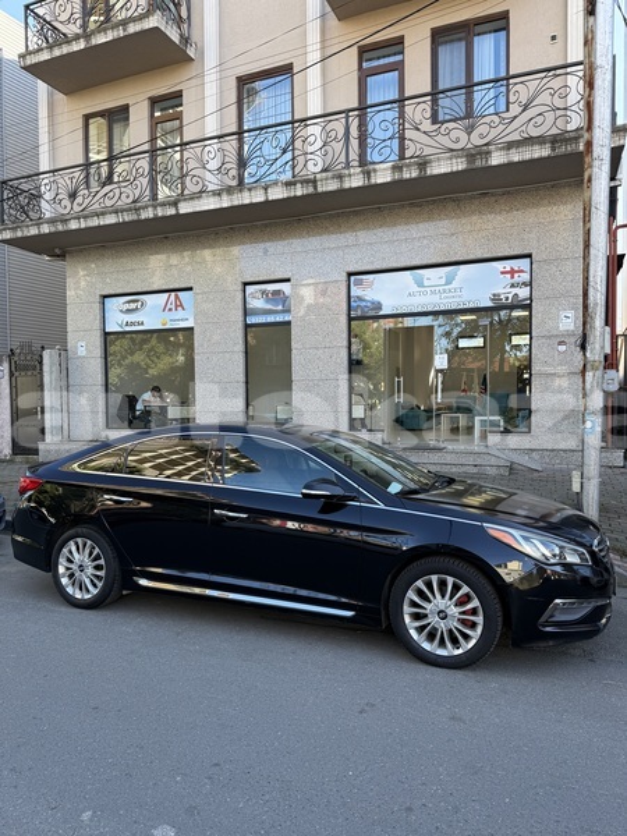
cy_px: 418
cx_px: 314
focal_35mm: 24
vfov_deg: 71.6
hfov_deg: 56.8
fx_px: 580
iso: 80
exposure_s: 1/365
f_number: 1.78
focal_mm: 6.76
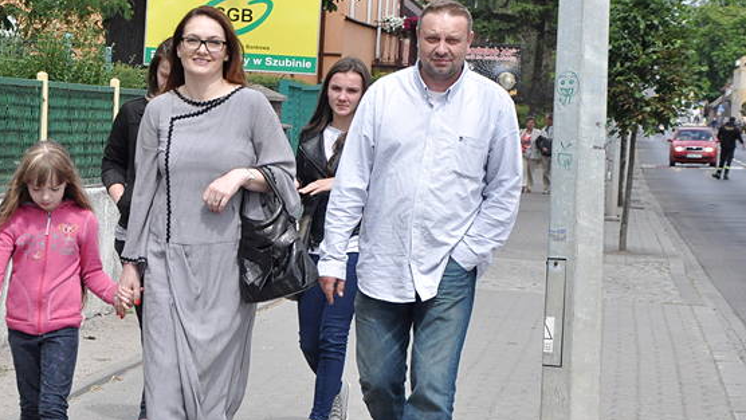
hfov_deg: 12.8
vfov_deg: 7.2
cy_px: 269
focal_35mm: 168
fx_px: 3324
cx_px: 200
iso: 1250
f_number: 10
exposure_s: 1/1600
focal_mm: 70
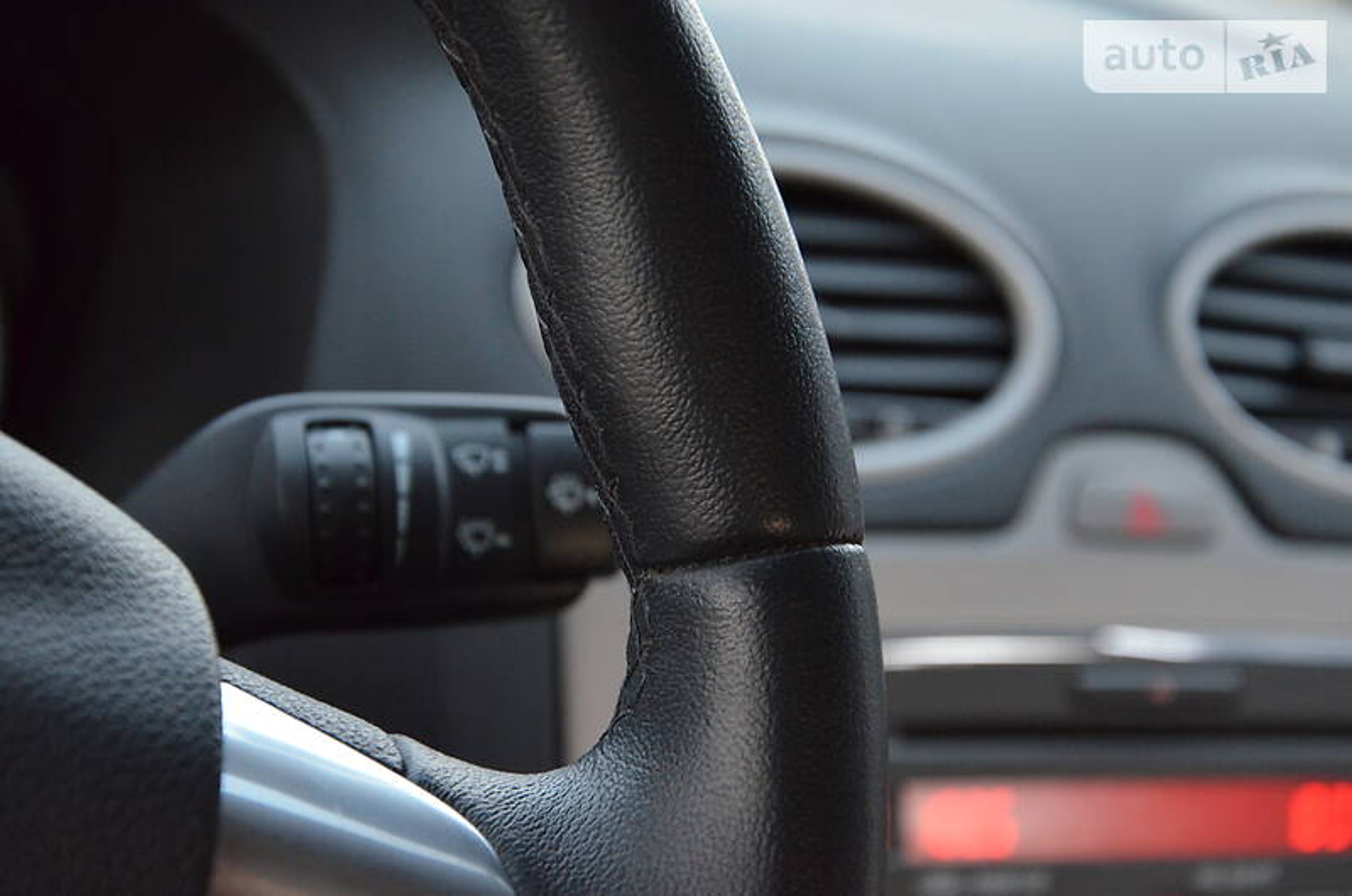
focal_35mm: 87
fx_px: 3261
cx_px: 676
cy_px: 448
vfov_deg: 15.6
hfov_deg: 23.4
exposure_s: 1/25
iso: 3200
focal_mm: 58
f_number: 5
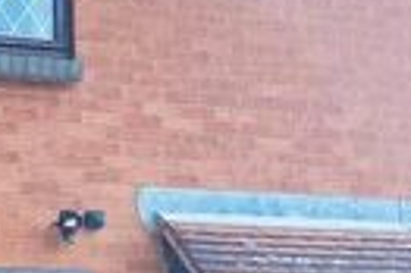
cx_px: 201
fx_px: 1653
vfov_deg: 9.4
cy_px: 177
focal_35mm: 145
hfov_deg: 14.2
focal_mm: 4.25
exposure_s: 1/871
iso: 25
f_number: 1.8
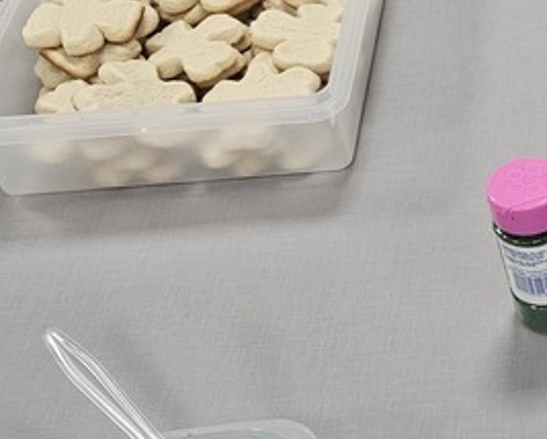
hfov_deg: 18.9
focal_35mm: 86
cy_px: 189
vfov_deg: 17.9
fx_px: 1393
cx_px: 877
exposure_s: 1/120
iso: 200
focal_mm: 5.4
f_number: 1.8
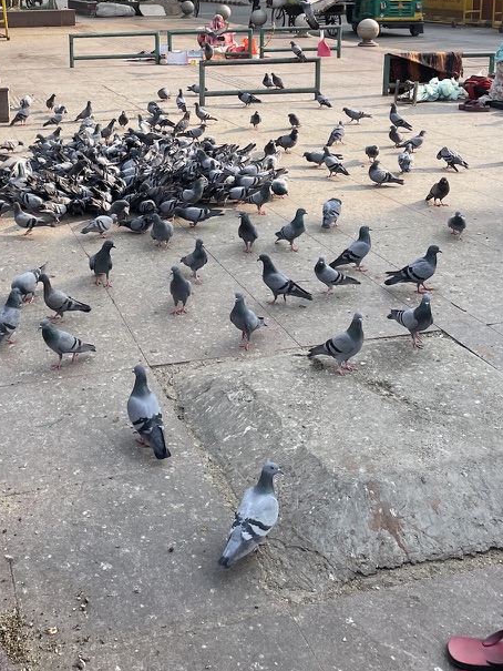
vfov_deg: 41.0
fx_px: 852
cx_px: 132
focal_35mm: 44
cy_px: 128
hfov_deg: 32.3
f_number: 1.6
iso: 32
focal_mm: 4.2
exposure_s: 1/1125
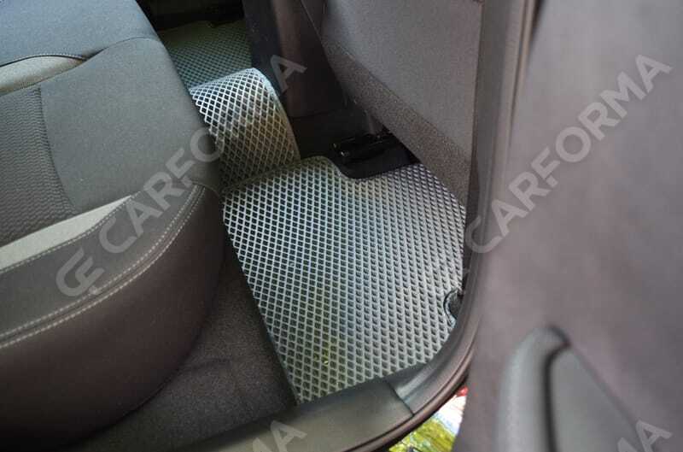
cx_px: 342
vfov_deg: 38.2
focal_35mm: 34
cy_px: 226
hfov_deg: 55.2
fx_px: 653
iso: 800
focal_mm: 23
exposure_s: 1/50
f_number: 3.8
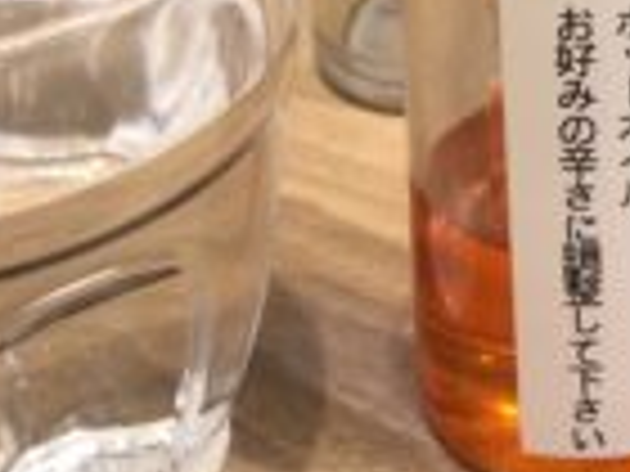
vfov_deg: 15.8
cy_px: -94
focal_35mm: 90
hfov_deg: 20.7
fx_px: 1638
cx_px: 702
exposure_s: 1/17
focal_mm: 3.99
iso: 40
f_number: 1.8
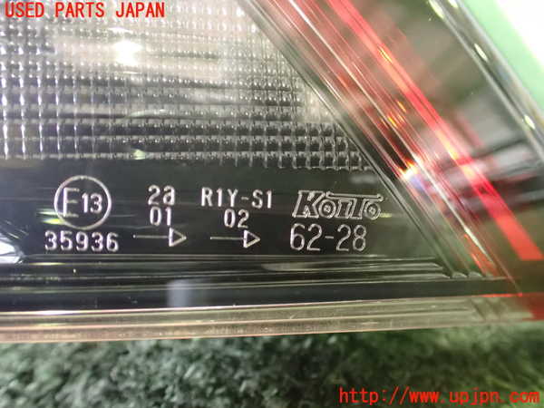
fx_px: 471
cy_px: 204
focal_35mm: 30
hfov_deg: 60.0
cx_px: 272
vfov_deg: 46.8
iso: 1600
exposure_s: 1/15
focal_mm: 5.4
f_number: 2.3
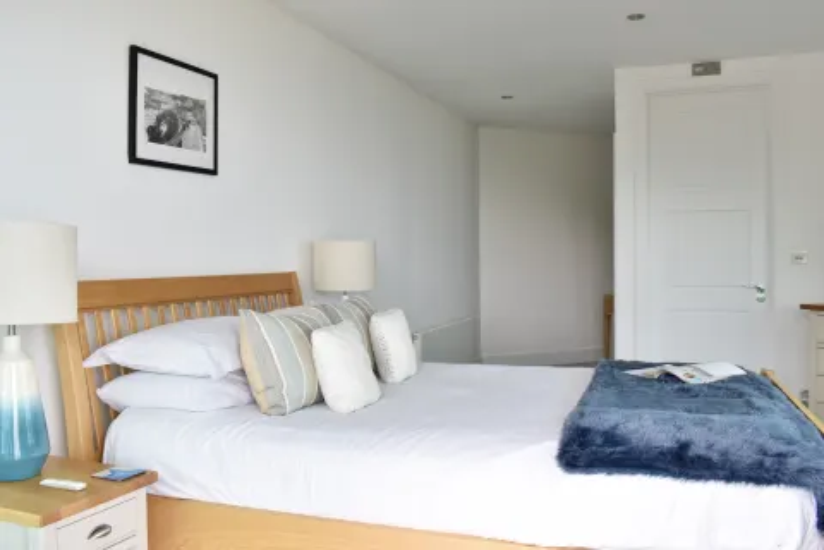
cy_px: 275
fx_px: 687
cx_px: 412
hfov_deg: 61.9
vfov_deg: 43.6
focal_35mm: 30
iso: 125
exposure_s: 1/13
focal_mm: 20
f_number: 7.1
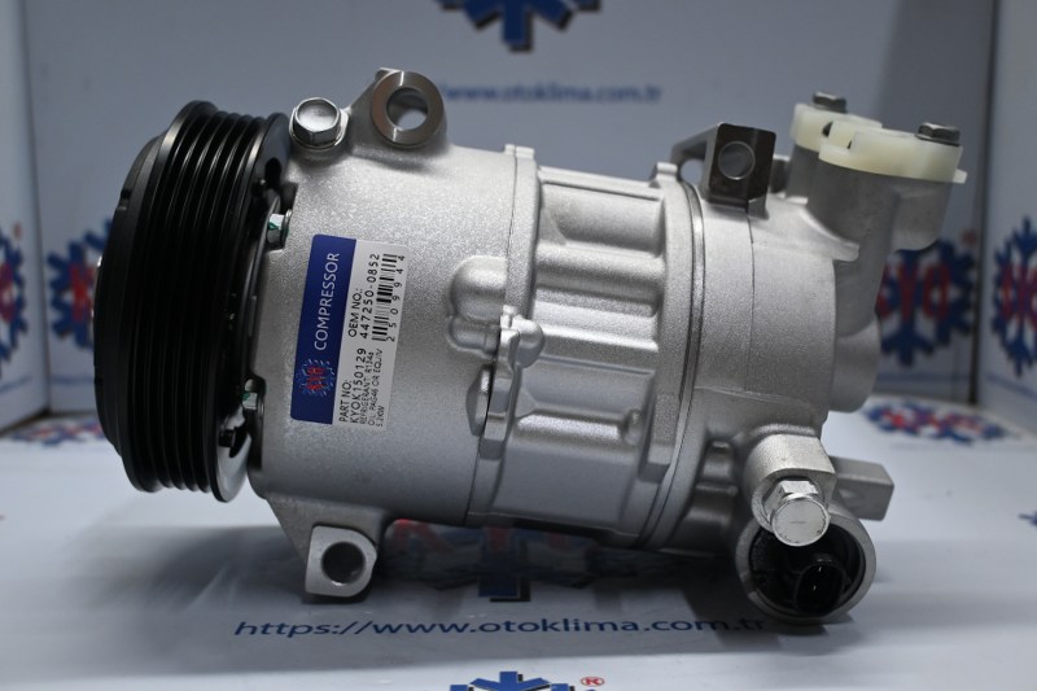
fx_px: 1080
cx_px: 518
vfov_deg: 35.5
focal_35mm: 38
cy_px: 346
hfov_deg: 51.3
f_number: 4.2
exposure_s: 1/125
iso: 800
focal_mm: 25
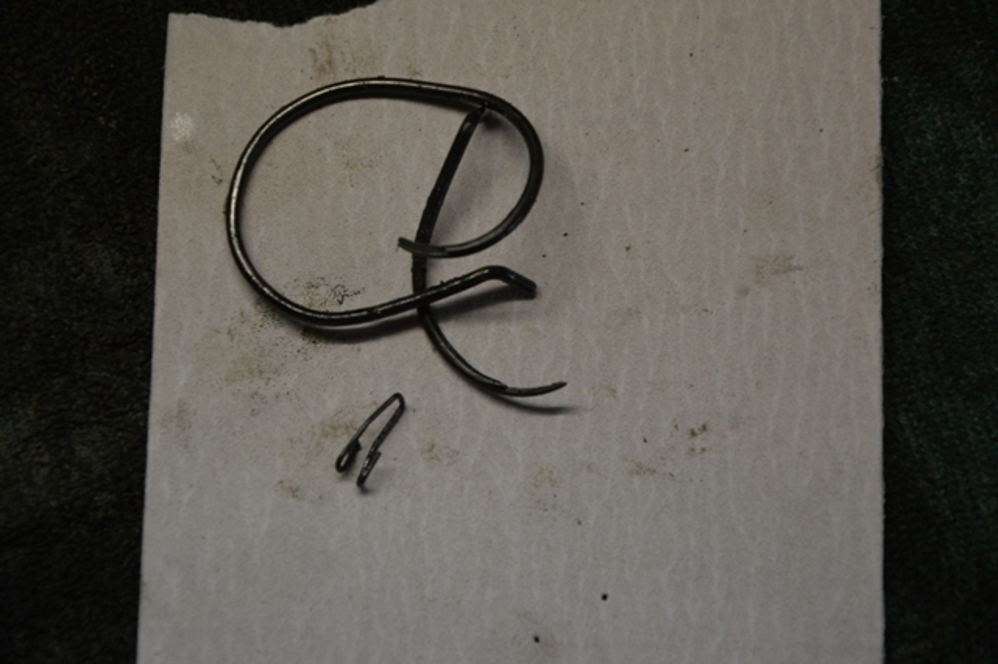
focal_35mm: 158
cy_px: 332
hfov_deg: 13.0
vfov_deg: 8.7
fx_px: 4364
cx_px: 499
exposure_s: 1/60
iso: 640
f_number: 5.6
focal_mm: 105
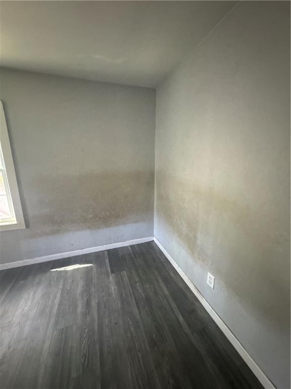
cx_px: 146
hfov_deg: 85.7
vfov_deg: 102.1
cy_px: 194
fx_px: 157
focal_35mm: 14
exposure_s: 1/44
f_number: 2.2
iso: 1250
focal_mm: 2.22
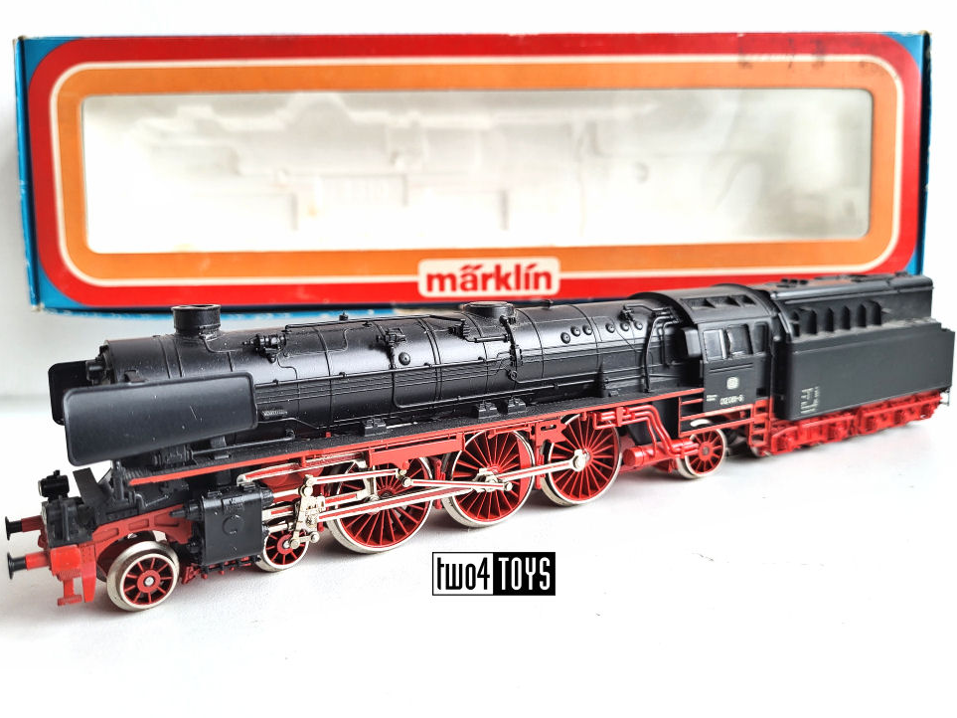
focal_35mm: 27
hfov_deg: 65.3
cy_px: 347
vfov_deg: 51.3
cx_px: 480
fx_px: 746
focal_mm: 5.4
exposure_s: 1/100
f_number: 1.8
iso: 64
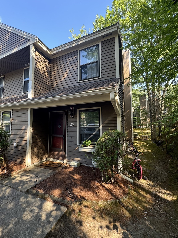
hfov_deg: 85.7
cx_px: 89
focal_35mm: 14
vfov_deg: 102.1
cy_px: 119
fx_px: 96
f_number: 2.2
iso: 100
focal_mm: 2.22
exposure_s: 1/99
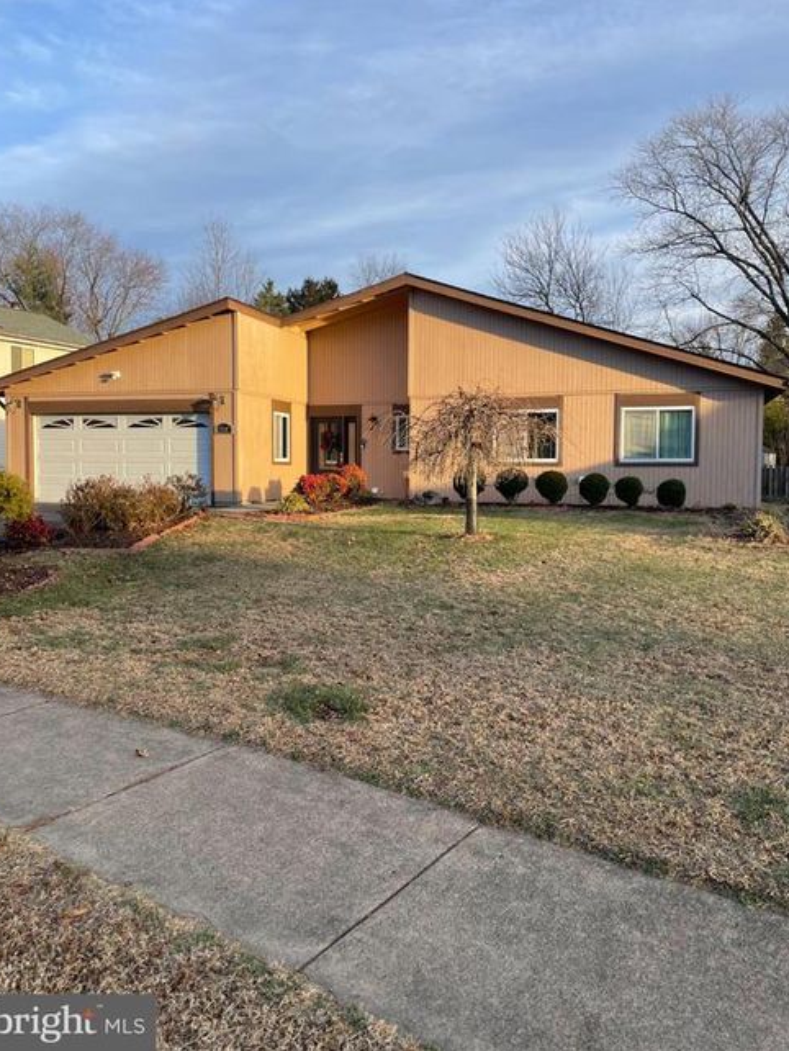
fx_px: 820
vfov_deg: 65.3
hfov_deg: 51.4
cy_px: 507
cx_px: 388
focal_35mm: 27
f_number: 1.6
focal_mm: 4.2
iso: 32
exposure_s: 1/947
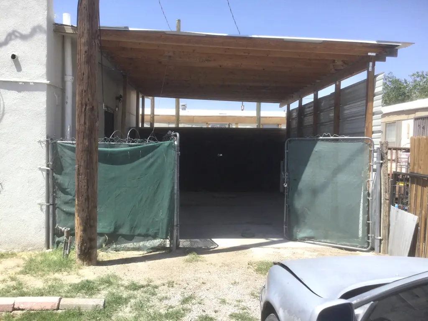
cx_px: 214
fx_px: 383
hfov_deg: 58.4
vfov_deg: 45.4
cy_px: 160
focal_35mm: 31
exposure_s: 1/994
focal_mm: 3.3
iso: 25
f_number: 2.4
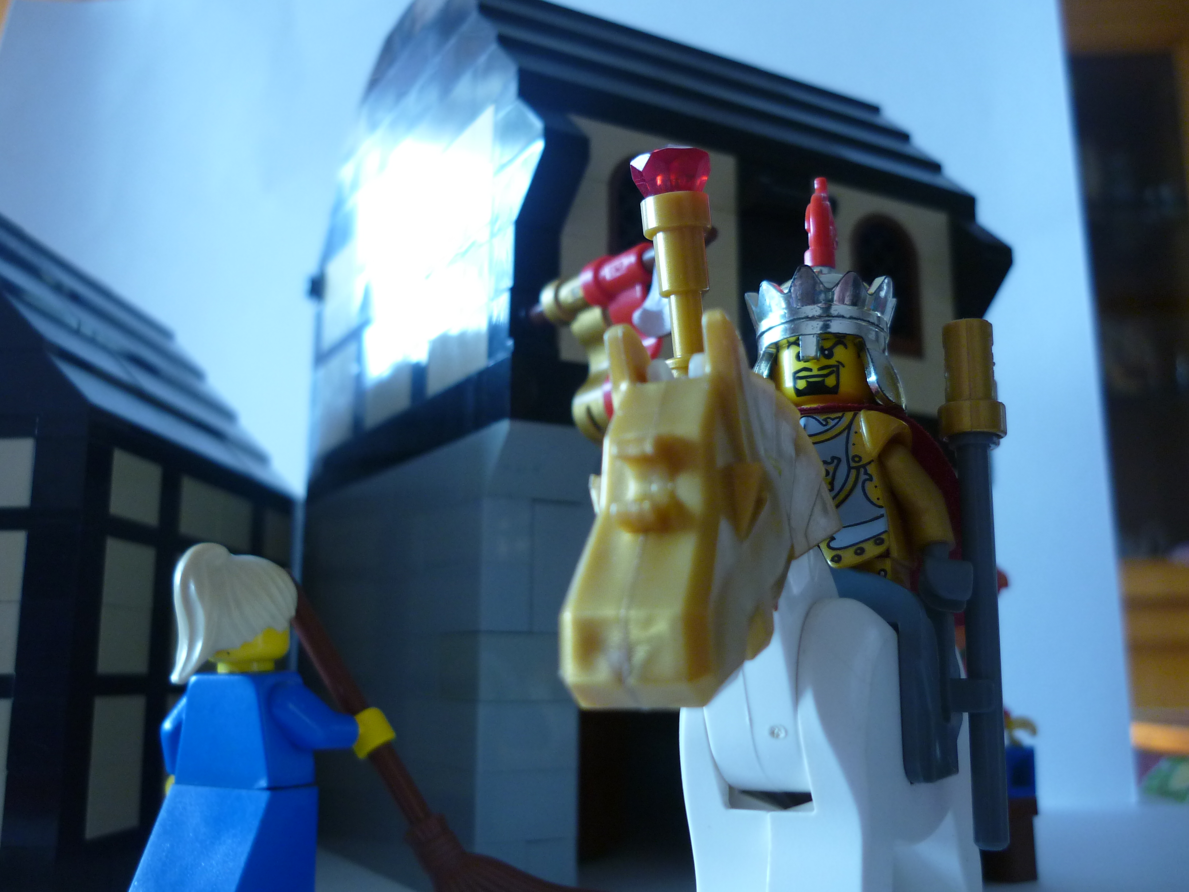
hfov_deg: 55.4
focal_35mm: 33
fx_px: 1133
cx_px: 594
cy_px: 446
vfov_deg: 42.9
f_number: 2.8
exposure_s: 1/30
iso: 200
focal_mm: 5.5
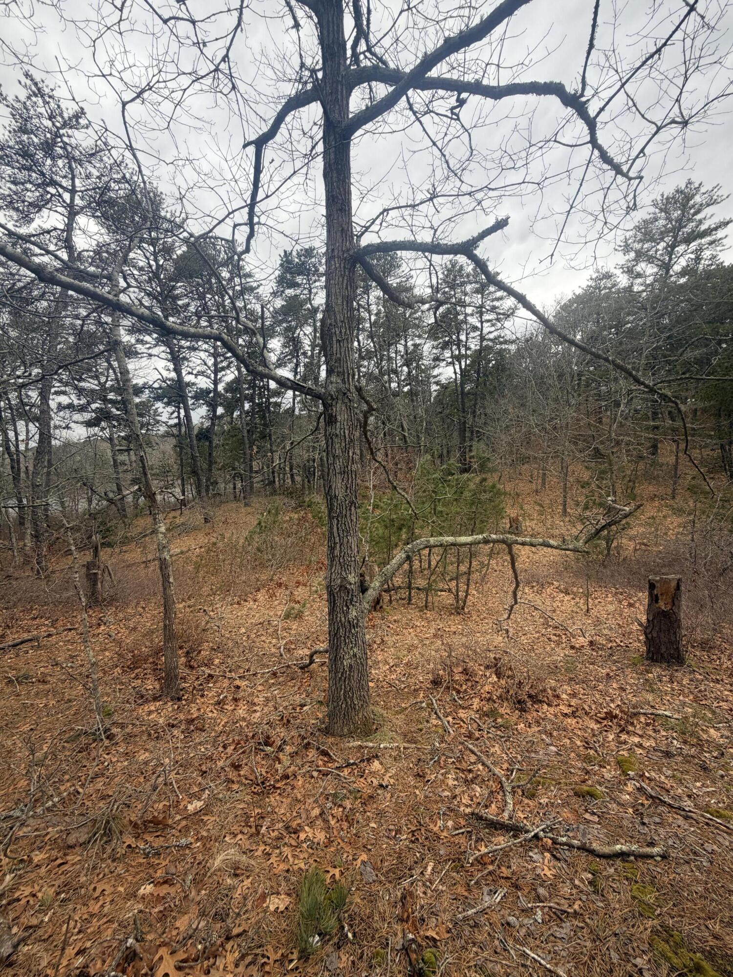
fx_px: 395
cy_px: 488
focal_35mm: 14
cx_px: 366
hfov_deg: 85.7
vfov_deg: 102.1
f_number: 2.2
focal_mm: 2.22
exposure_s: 1/400
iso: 50
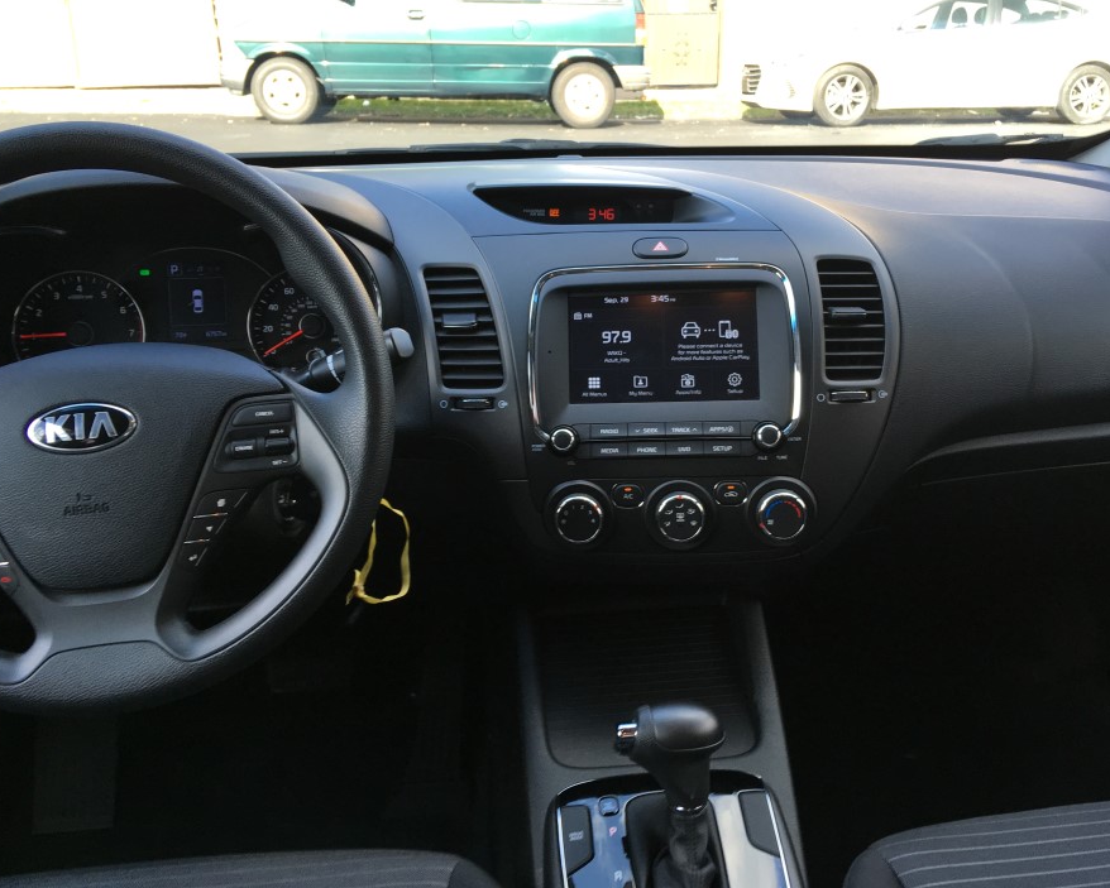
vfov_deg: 44.6
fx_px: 1084
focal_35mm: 33
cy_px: 423
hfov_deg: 54.1
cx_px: 608
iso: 40
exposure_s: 1/120
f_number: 2.2
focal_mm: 4.15
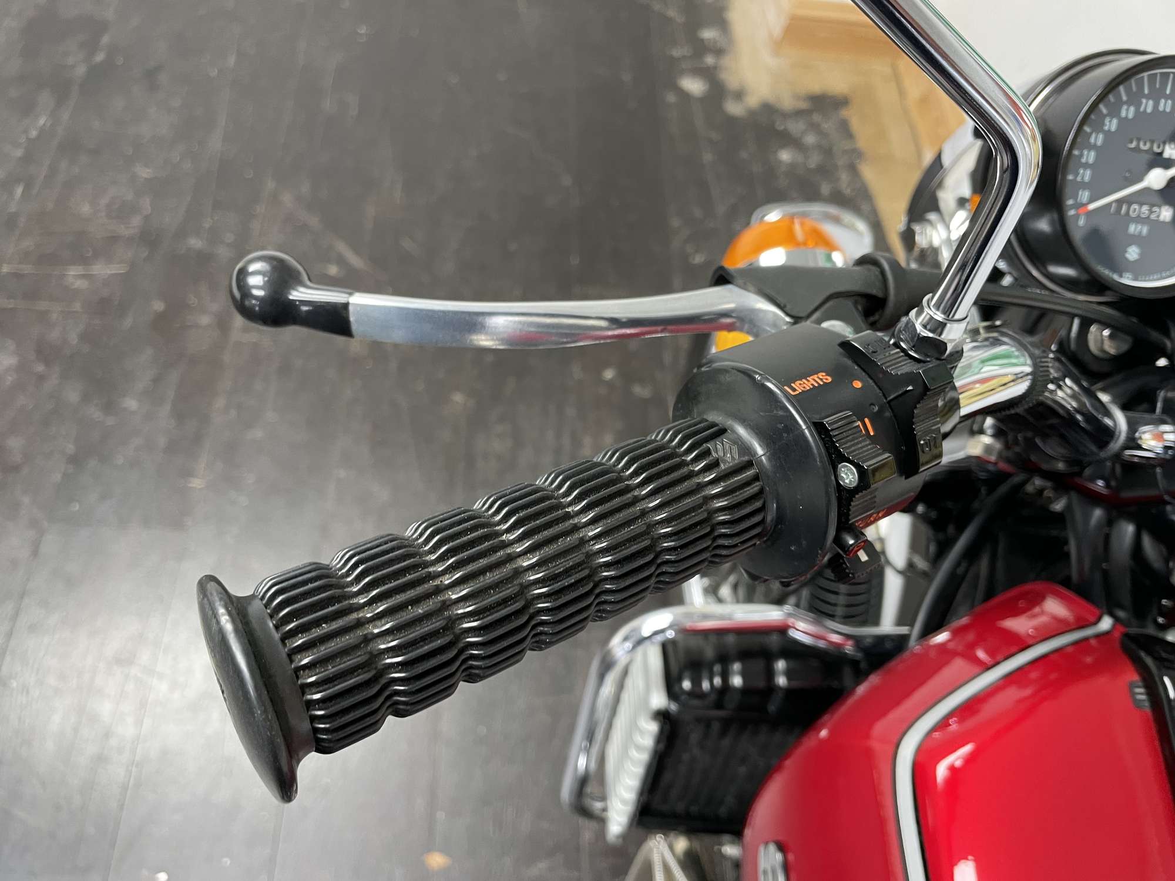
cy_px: 440
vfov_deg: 53.1
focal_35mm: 26
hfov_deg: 67.3
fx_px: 883
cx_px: 588
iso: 200
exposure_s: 1/50
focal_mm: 4.2
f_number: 1.6
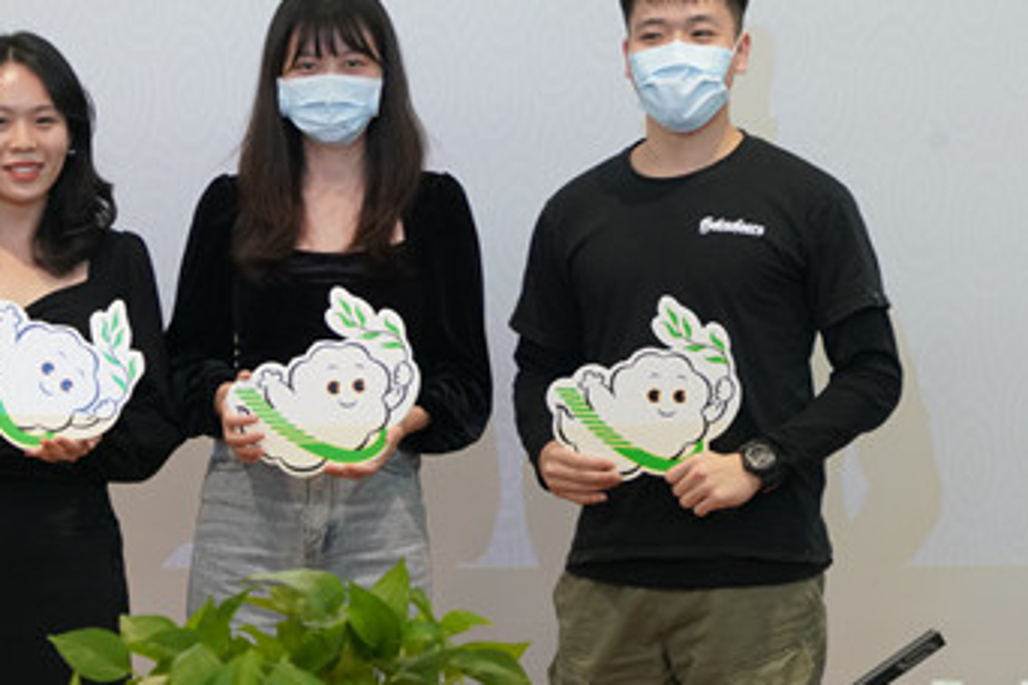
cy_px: 186
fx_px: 5254
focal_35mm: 184
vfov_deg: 7.5
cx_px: 289
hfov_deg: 11.2
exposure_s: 1/40
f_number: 8
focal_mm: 105
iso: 2500
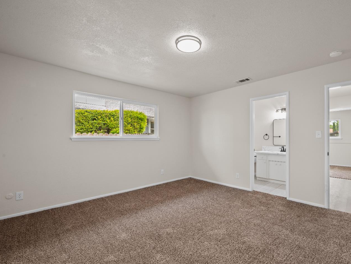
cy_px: 138
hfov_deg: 94.0
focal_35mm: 16
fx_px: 162
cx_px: 198
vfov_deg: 78.1
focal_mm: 14
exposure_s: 1/3
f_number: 9
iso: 250
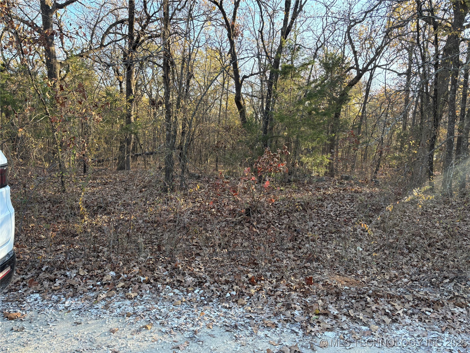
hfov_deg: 67.3
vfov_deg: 53.1
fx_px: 353
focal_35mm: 26
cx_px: 235
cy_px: 176
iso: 50
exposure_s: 1/172
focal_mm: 5.96
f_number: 1.6
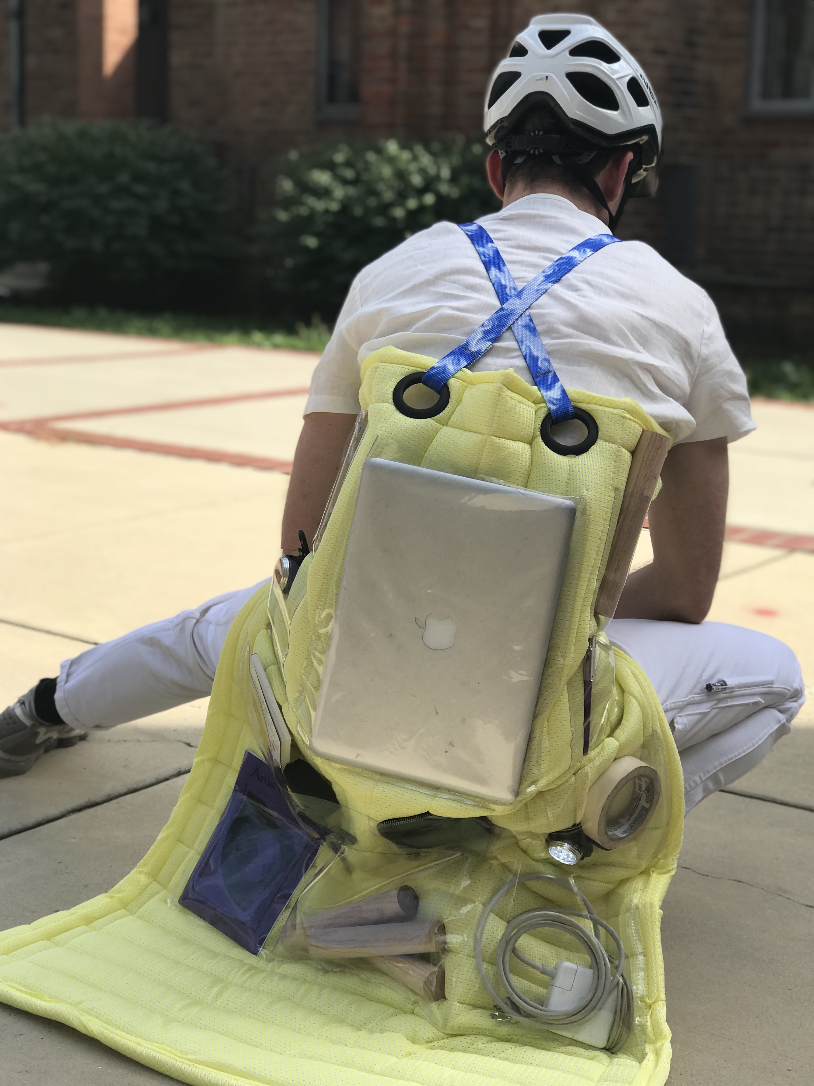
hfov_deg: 25.7
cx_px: 407
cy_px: 543
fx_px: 1787
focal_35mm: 57
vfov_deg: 33.8
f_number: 2.8
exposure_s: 1/736
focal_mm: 6.6
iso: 20
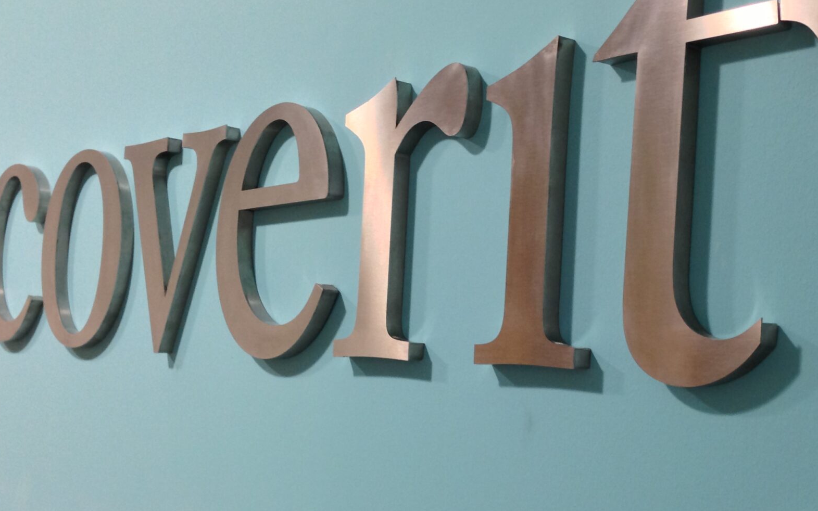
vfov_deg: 22.7
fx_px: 1271
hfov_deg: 35.4
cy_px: 299
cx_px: 534
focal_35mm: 57
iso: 100
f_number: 2.4
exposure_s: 1/20
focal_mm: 4.13
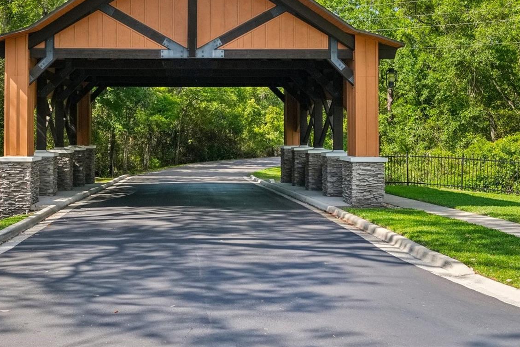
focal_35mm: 51
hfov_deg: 38.6
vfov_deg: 26.2
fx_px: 736
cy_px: 102
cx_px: 188
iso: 800
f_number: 8
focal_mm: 24
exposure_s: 1/500
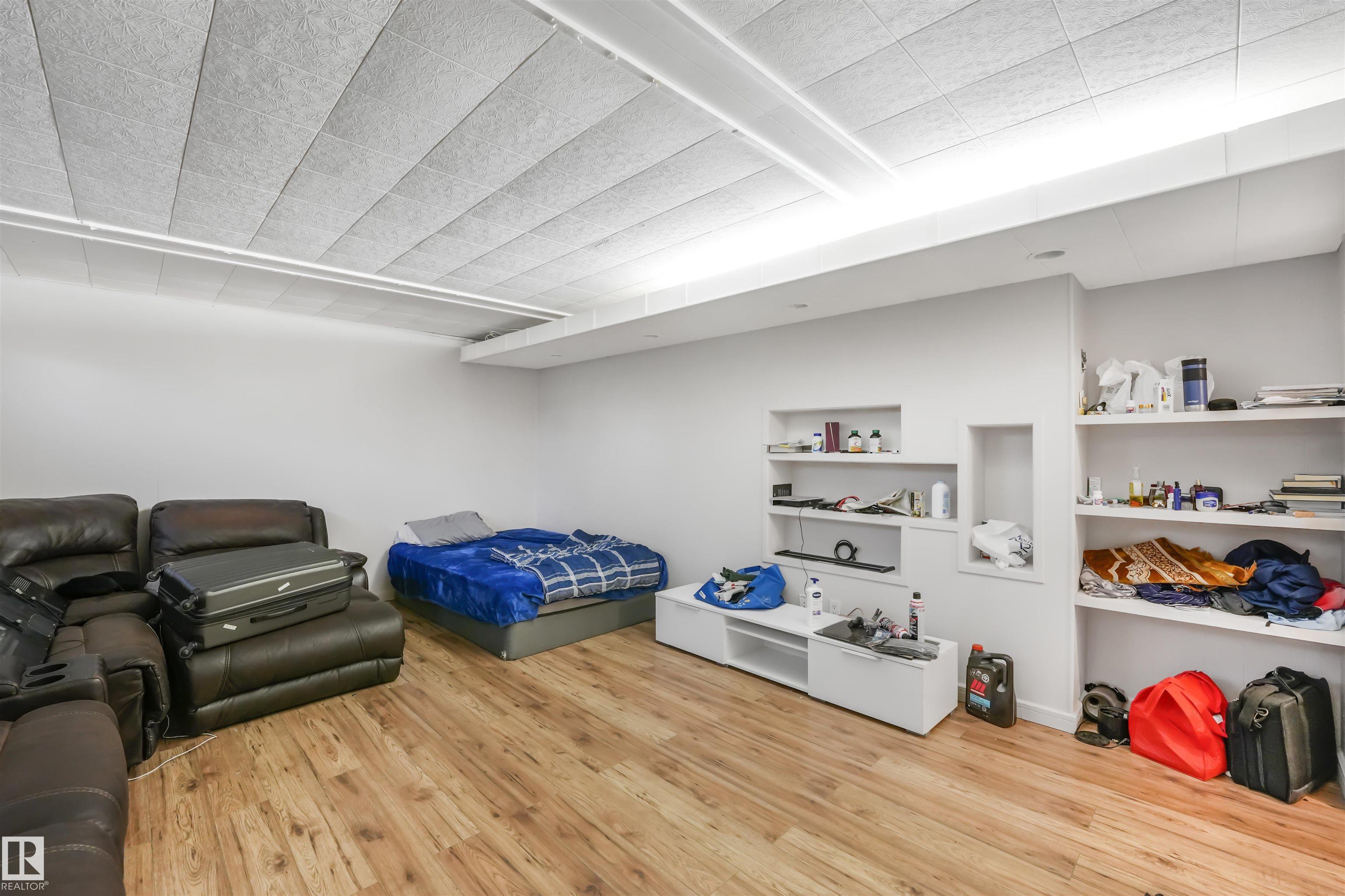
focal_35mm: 15
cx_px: 672
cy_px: 448
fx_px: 545
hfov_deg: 101.9
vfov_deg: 78.8
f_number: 7.1
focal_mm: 14.6
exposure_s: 1/60
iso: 3200
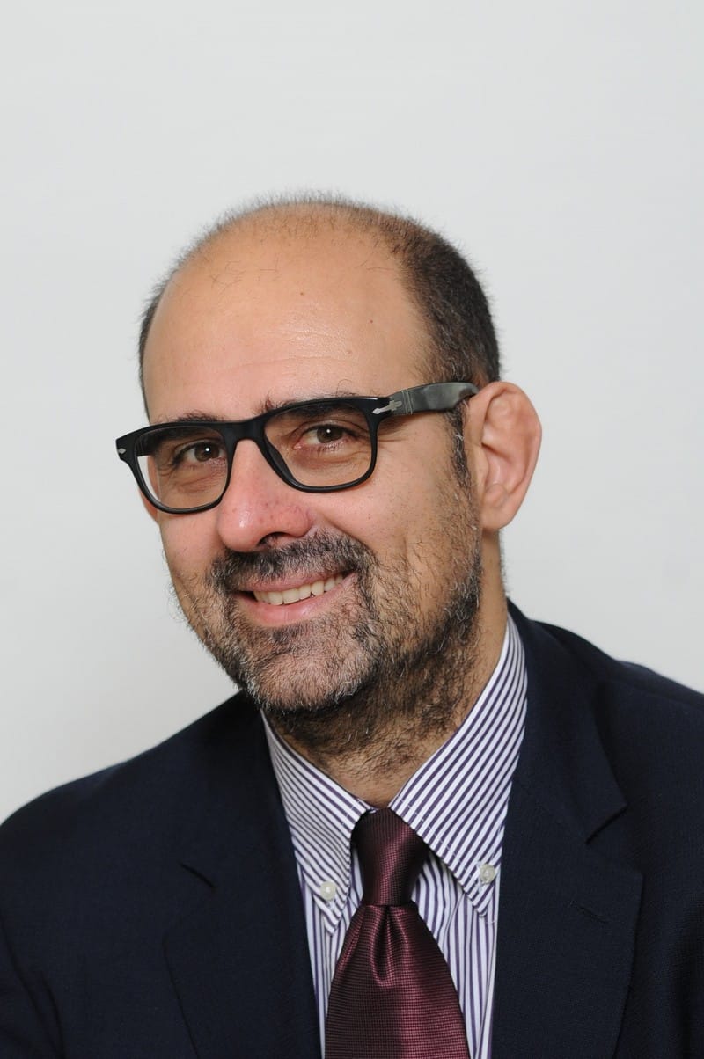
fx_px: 4630
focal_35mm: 158
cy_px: 530
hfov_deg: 8.7
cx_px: 352
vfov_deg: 13.1
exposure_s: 1/125
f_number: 5
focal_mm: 105
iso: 400
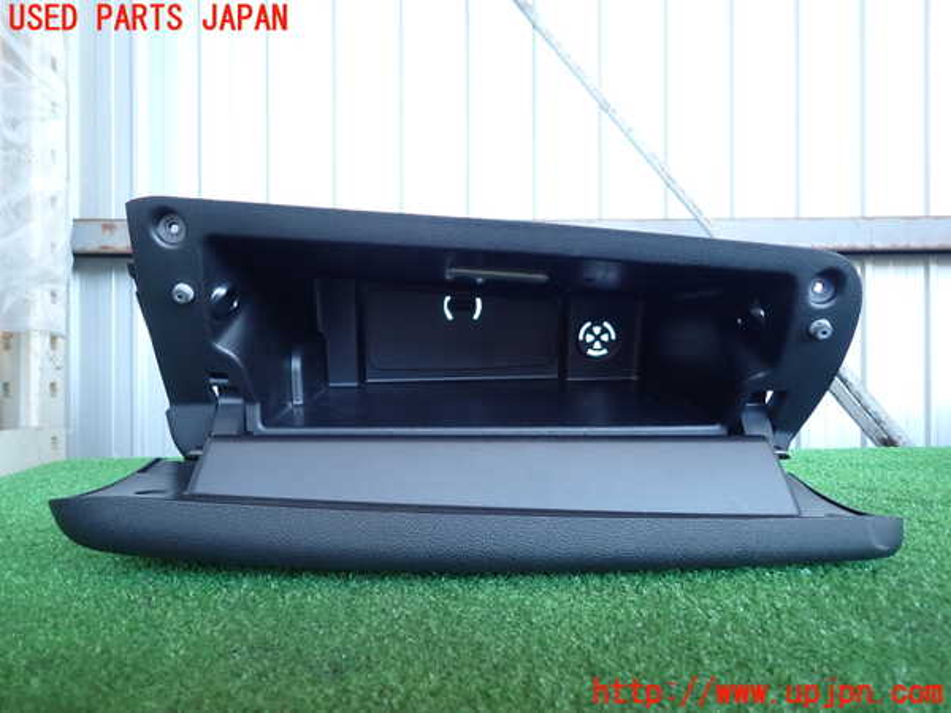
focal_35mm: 25
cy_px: 356
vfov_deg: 54.9
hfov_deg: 69.4
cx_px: 476
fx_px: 687
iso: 200
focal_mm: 4.5
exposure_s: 1/50
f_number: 2
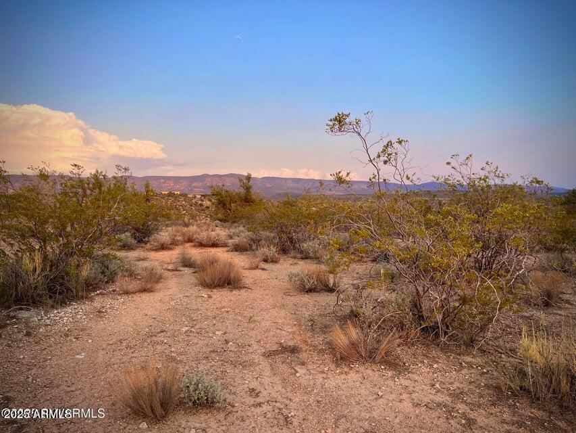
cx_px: 288
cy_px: 216
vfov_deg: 53.1
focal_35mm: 26
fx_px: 433
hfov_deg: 67.3
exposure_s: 1/787
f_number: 1.6
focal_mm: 5.1
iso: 50
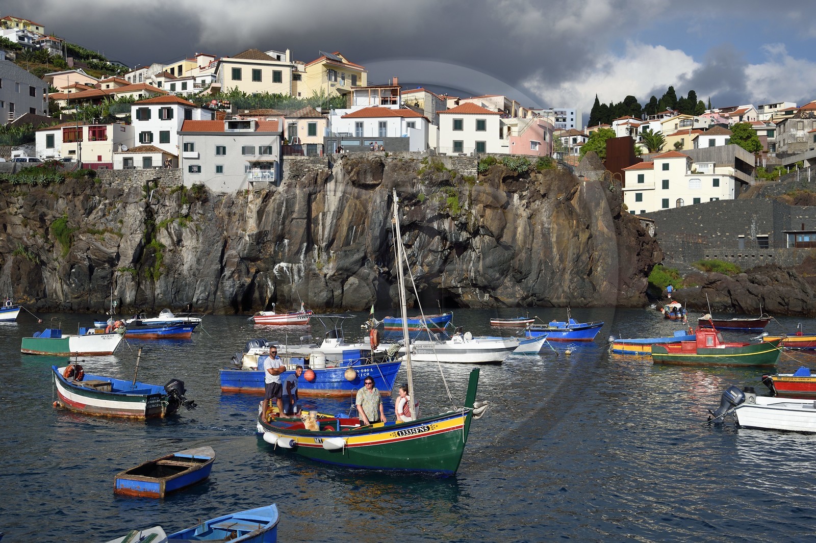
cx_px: 408
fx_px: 951
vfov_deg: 31.9
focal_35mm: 42
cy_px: 272
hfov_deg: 46.4
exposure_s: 1/640
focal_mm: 42
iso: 200
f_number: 9
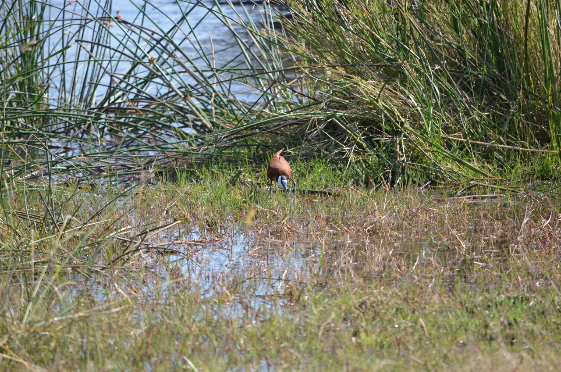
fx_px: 6998
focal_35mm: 450
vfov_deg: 3.0
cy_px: 186
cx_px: 280
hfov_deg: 4.6
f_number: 5.6
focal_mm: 300
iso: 250
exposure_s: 1/500
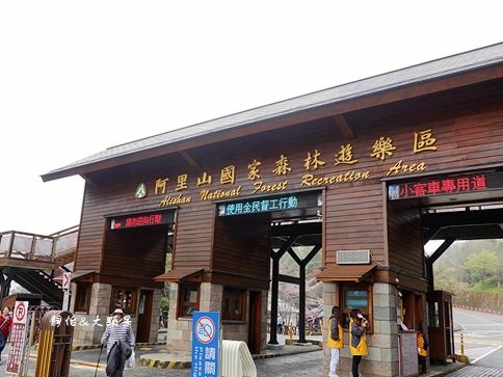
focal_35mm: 31
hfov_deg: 58.3
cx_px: 238
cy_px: 200
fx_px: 450
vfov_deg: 45.4
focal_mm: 9
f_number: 4
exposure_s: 1/250
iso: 125
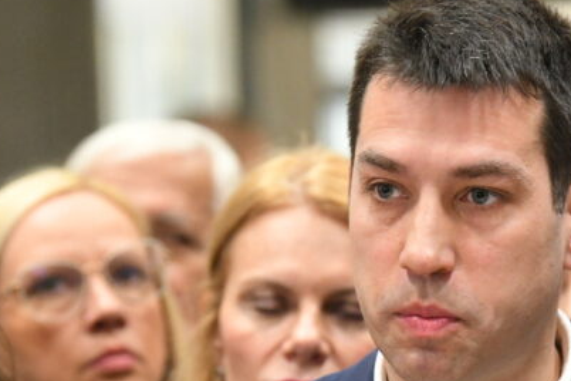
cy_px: 328
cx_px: 479
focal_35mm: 382
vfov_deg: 3.6
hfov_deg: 5.4
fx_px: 6058
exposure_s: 1/250
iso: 6400
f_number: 4
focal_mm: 150
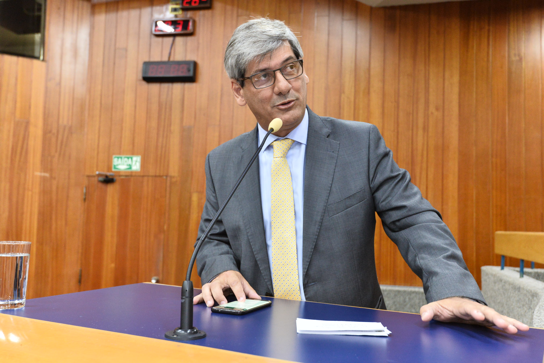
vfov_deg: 37.9
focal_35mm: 35
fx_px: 529
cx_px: 272
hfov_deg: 54.4
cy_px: 182
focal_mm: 35
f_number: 5.6
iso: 2500
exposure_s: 1/60
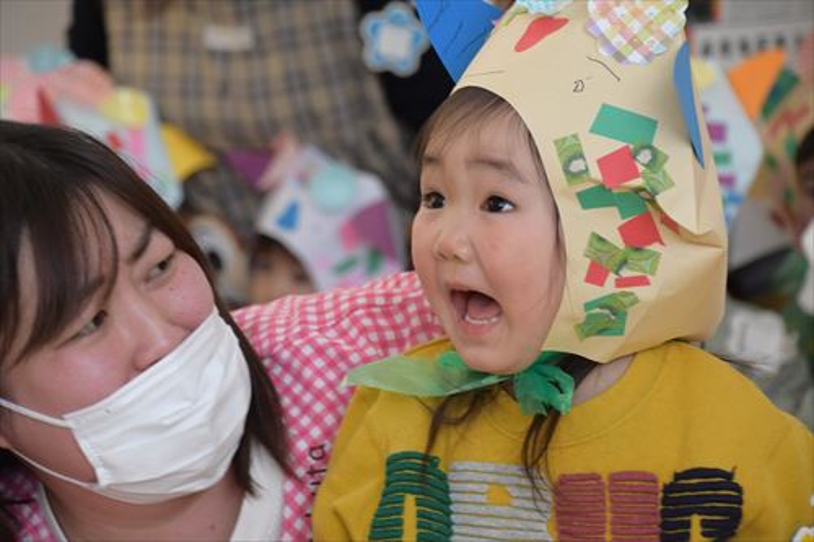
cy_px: 271
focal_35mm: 165
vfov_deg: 8.3
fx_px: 3729
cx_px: 407
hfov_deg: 12.5
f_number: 5.6
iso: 1600
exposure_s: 1/200
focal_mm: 110
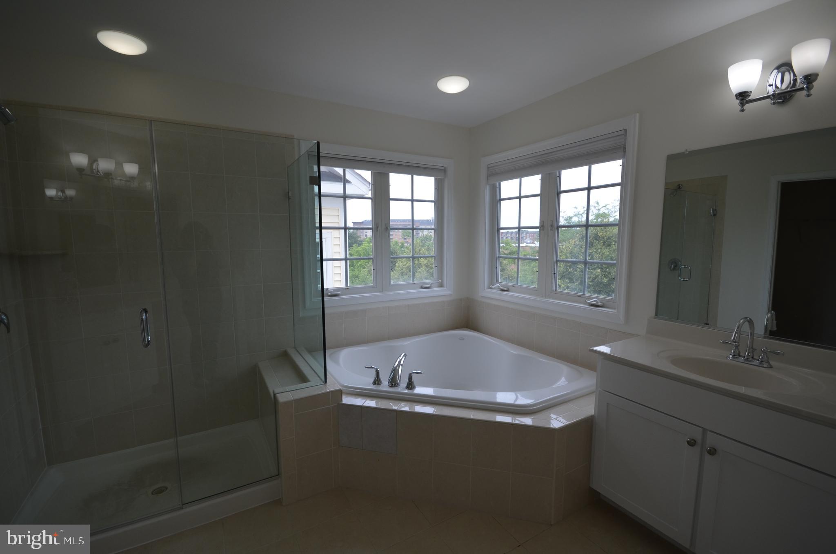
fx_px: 348
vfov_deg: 77.1
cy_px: 277
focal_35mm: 15
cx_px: 418
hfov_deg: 100.5
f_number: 5.6
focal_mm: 10
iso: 250
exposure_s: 1/125
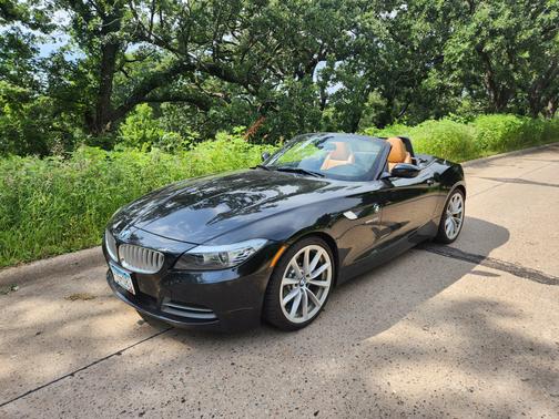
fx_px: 371
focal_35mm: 23
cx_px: 280
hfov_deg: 73.9
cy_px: 210
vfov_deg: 58.9
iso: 20
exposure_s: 1/652
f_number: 1.8
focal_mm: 5.4
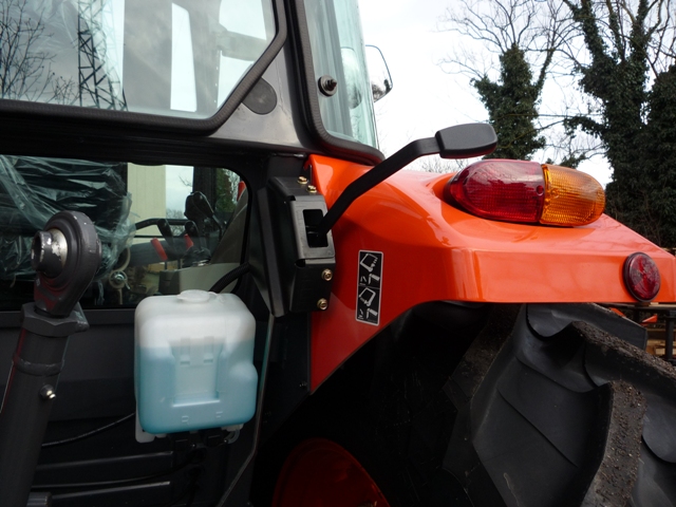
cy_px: 254
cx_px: 338
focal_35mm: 30
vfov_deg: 46.8
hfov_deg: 60.0
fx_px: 586
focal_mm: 5.2
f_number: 3.5
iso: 100
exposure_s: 1/100
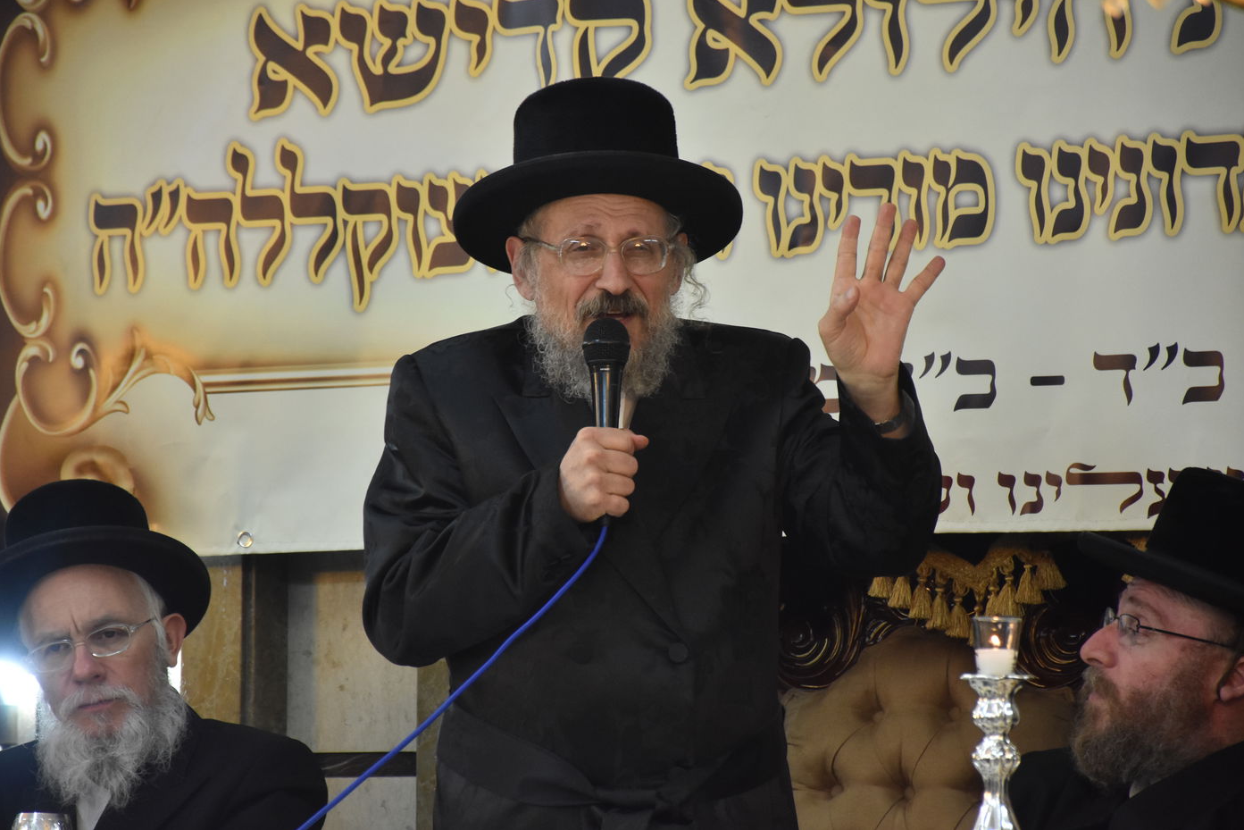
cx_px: 623
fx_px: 7291
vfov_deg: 6.5
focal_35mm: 211
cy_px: 415
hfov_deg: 9.8
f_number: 5.6
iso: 2000
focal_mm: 140
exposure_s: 1/100
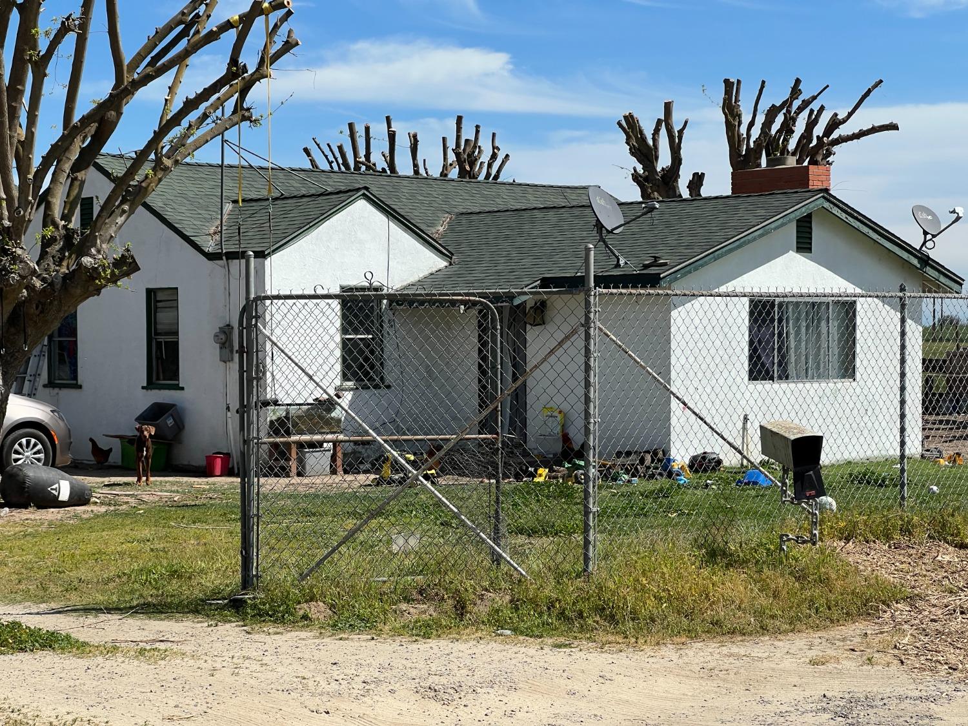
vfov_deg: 19.1
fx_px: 2153
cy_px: 363
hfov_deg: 25.3
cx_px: 484
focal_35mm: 77
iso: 32
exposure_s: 1/1074
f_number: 2.8
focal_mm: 9
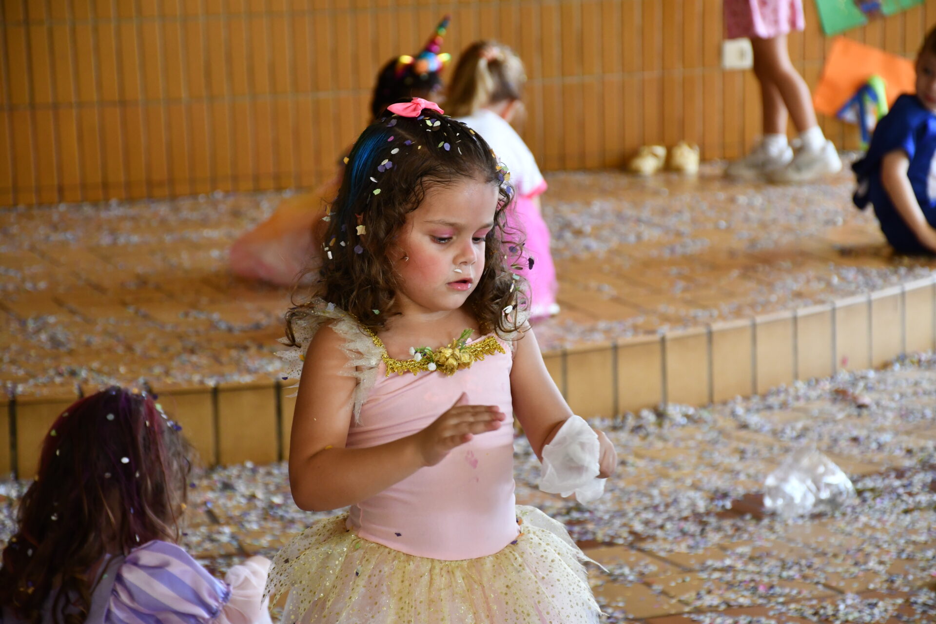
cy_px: 312
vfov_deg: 10.2
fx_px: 3510
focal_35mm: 135
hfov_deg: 15.2
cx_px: 468
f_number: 5.3
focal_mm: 90
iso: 1400
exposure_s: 1/250
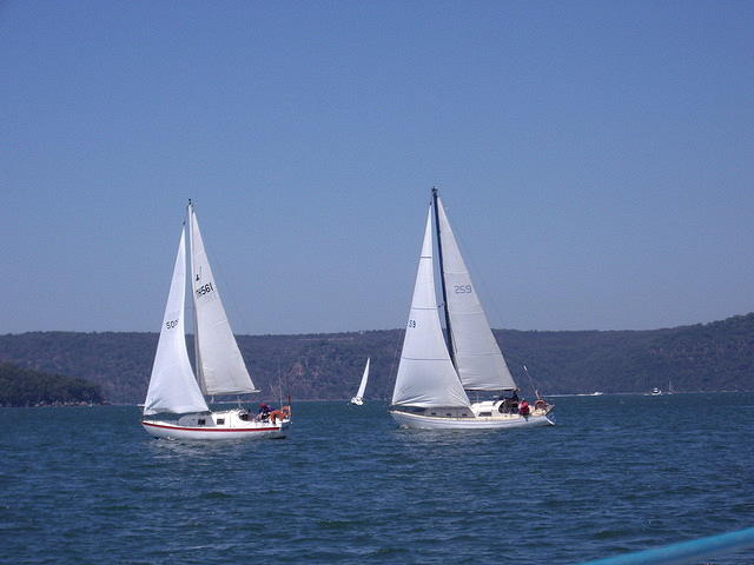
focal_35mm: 114
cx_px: 377
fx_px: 2483
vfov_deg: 13.0
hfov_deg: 17.3
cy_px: 282
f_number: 5.2
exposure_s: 1/800
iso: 64
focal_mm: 18.6
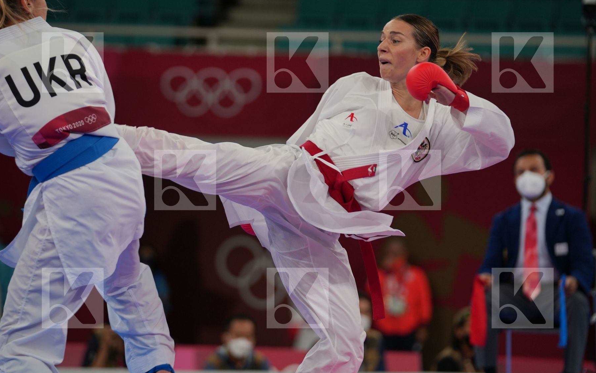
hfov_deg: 8.8
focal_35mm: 239
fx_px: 3883
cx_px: 298
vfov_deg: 5.5
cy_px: 180
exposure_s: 1/1000
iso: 400
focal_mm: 156
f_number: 2.8
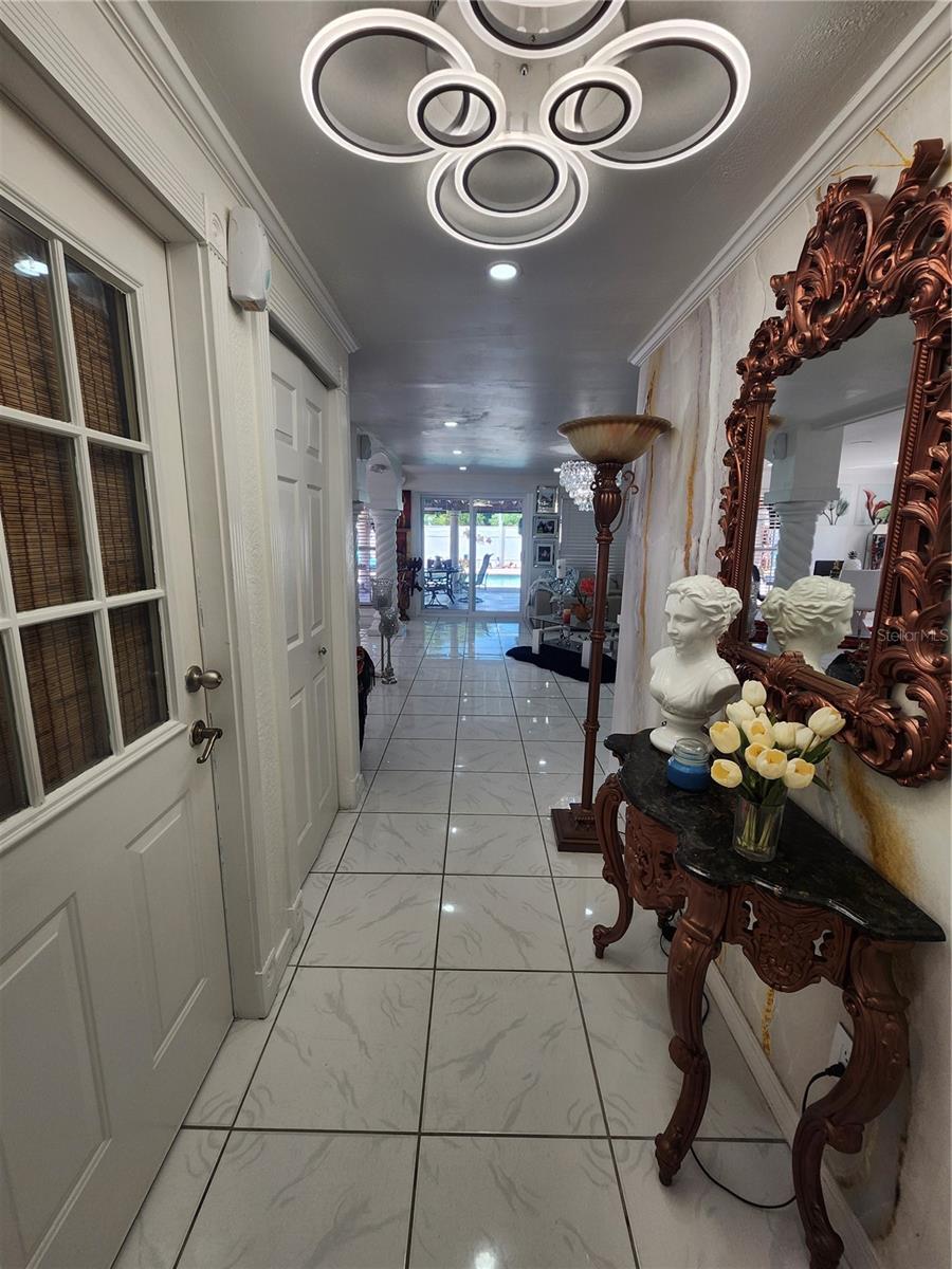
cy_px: 634
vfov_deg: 106.2
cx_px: 476
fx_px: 477
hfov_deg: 89.9
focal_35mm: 13
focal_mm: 1.74
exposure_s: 1/141
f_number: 2.2
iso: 40
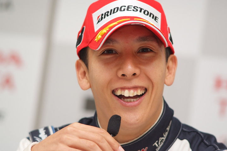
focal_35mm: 270
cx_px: 114
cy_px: 76
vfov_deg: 5.1
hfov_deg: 7.6
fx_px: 1702
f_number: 2.8
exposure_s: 1/250
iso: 400
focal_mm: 180
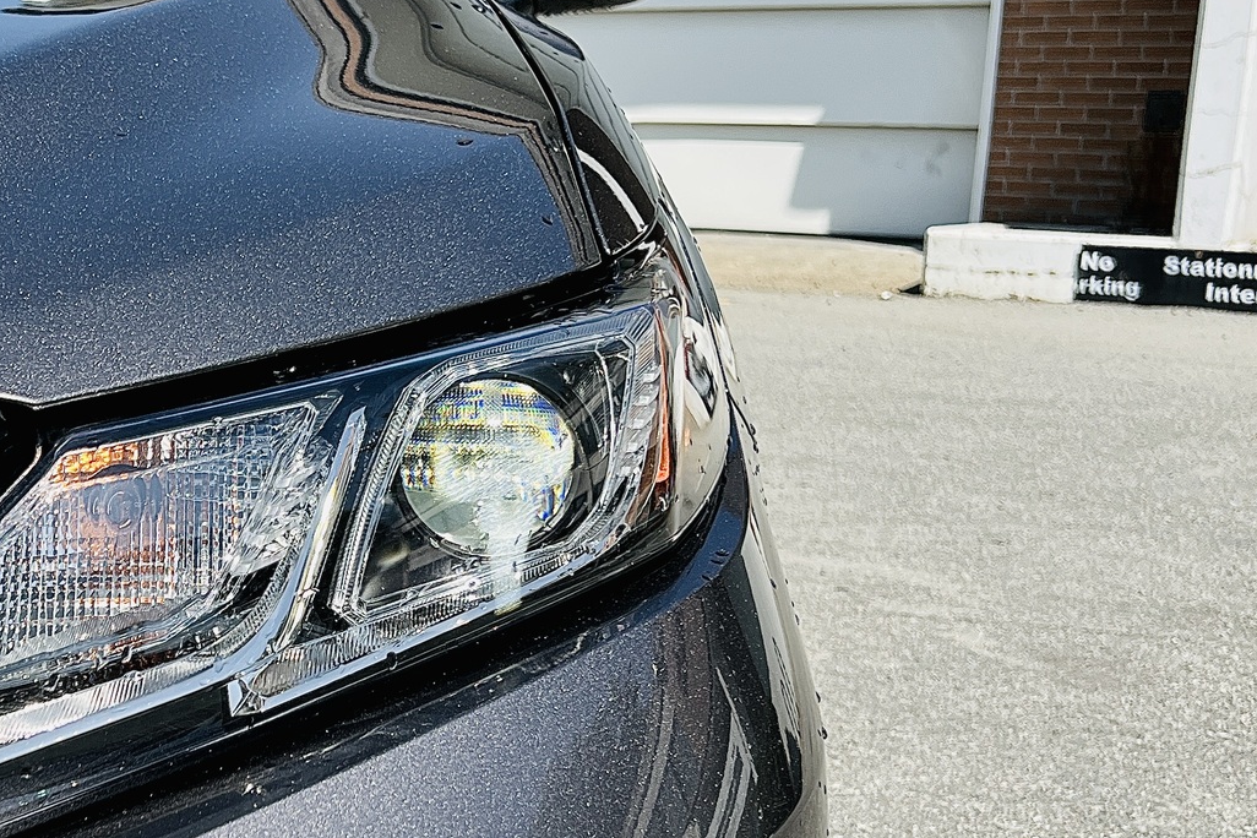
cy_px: 473
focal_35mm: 54
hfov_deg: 35.6
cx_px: 246
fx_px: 1885
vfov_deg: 25.0
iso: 50
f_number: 1.5
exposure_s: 1/3571
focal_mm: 5.7
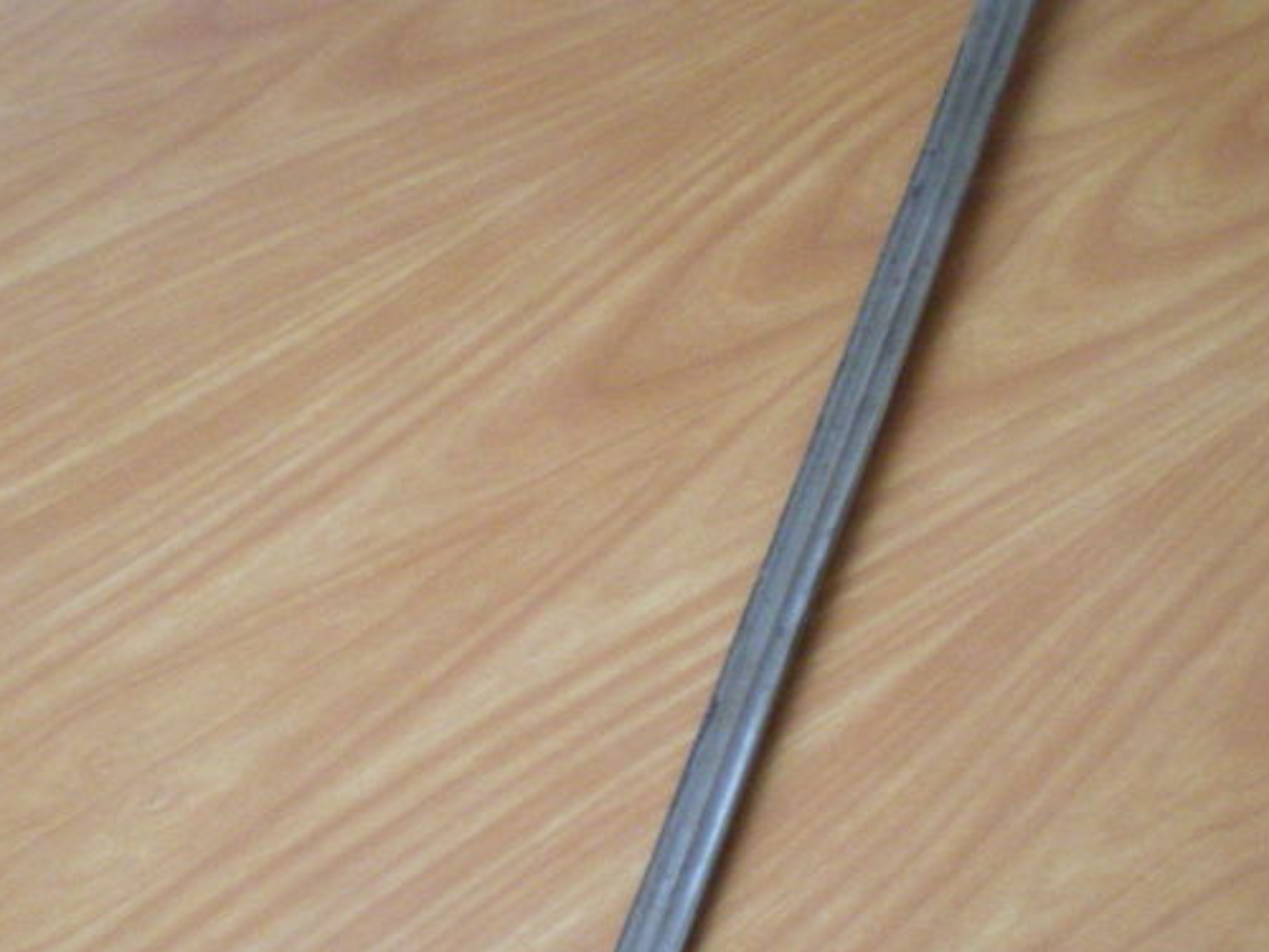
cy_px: 546
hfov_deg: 25.6
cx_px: 716
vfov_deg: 19.4
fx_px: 2786
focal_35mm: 76
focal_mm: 6.3
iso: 400
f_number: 3.1
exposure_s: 1/13
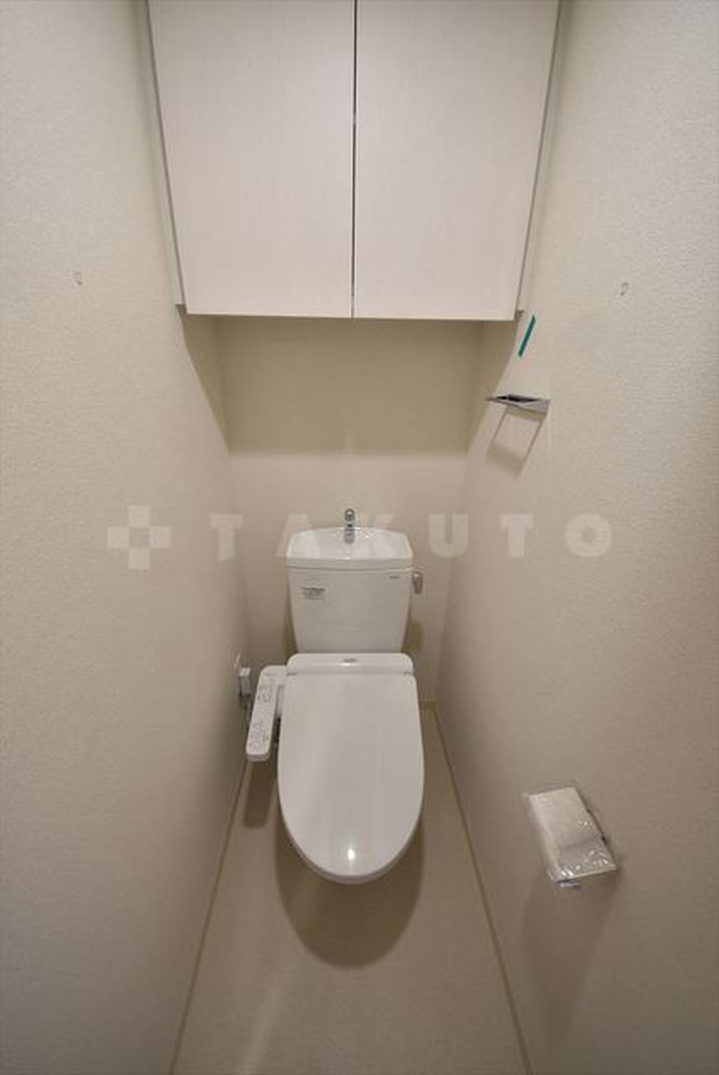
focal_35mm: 12
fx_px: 359
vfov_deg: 112.6
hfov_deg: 90.1
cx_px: 360
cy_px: 538
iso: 180
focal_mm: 8
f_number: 4.5
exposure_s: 1/13
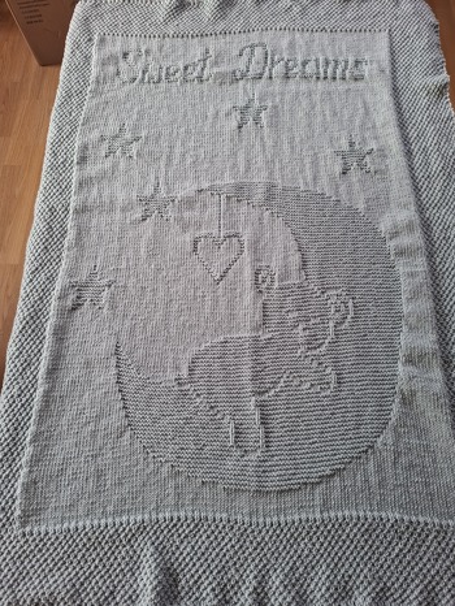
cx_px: 228
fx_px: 403
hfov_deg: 58.9
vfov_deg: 73.9
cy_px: 303
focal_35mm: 23
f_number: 1.8
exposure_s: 1/100
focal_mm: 5.54
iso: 160
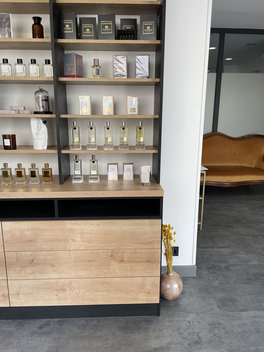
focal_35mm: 26
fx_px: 264
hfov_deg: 53.1
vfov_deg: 67.3
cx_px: 132
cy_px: 176
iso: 64
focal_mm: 4.2
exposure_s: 1/100
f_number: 1.6
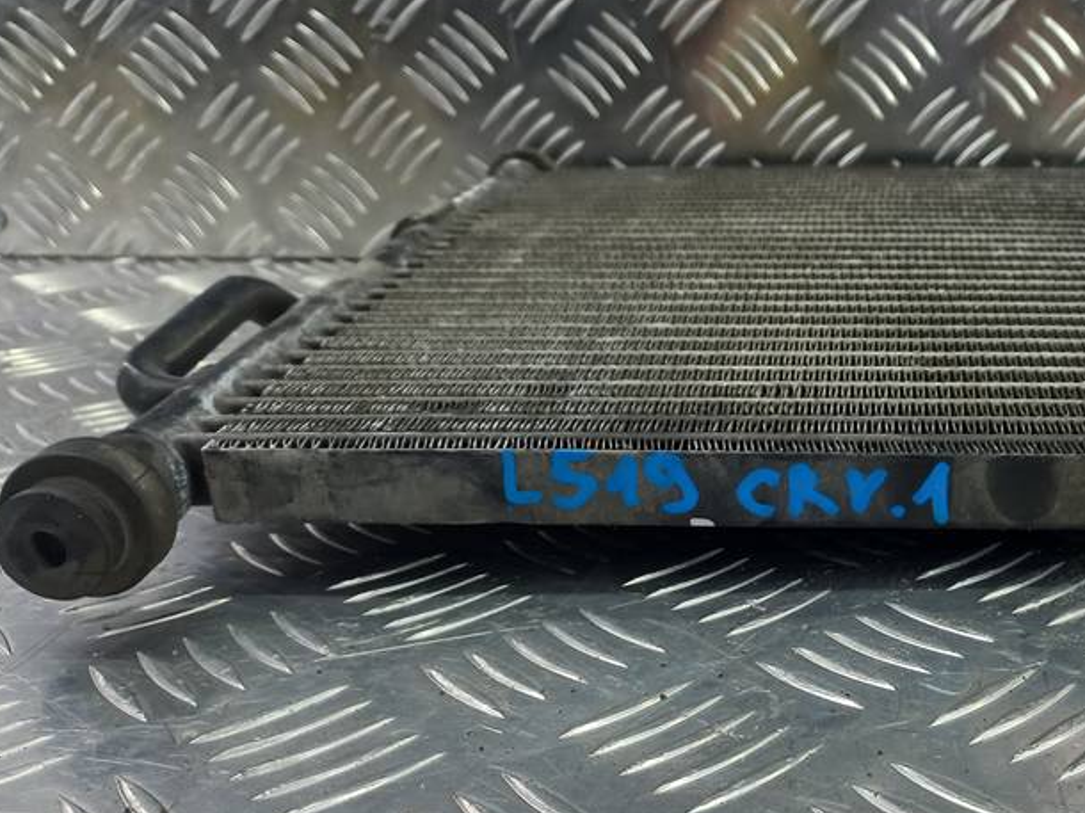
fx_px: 1316
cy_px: 463
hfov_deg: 43.1
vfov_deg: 34.3
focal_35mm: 42
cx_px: 841
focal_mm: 4.6
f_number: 1.8
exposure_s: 1/50
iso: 50
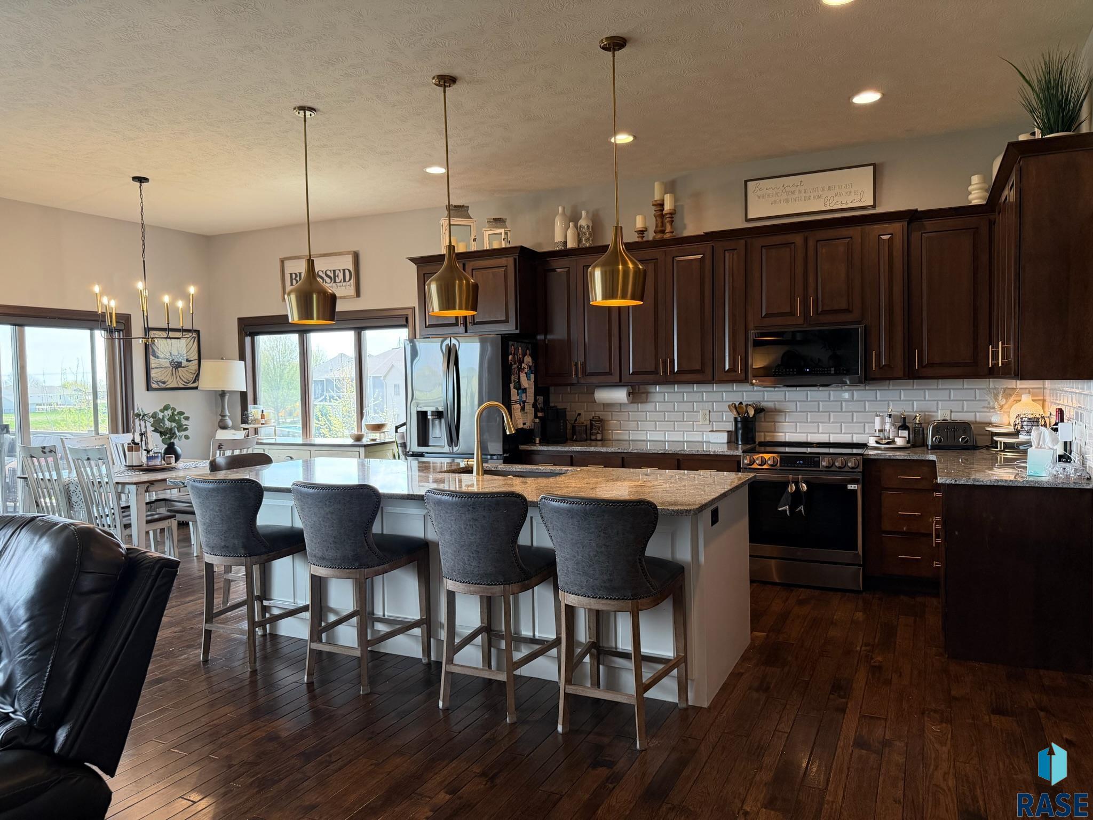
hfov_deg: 71.6
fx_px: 758
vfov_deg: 56.8
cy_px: 410
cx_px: 546
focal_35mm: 24
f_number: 1.78
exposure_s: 1/120
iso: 400
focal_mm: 6.76
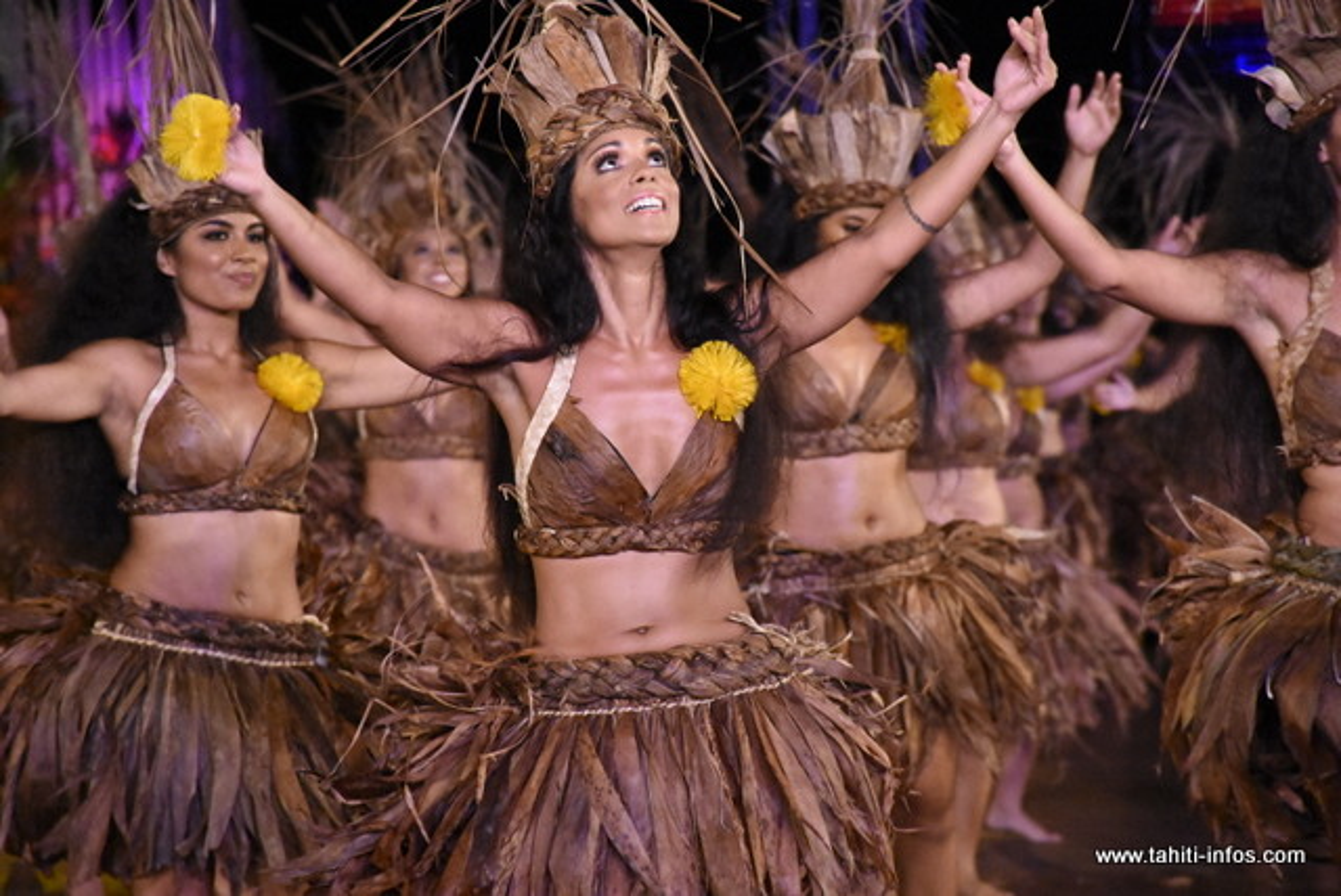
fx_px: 7829
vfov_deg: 6.6
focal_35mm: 210
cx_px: 670
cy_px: 448
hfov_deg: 9.8
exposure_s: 1/500
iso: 12800
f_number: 7.1
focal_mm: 140
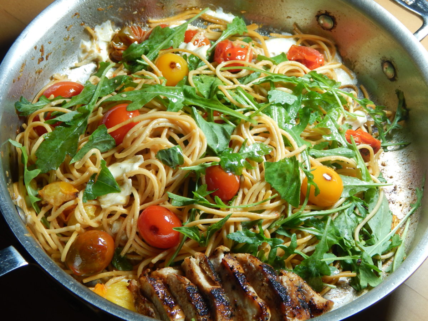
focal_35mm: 54
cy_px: 160
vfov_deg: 27.0
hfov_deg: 35.5
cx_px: 214
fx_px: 668
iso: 125
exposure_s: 1/40
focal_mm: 9.7
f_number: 3.8
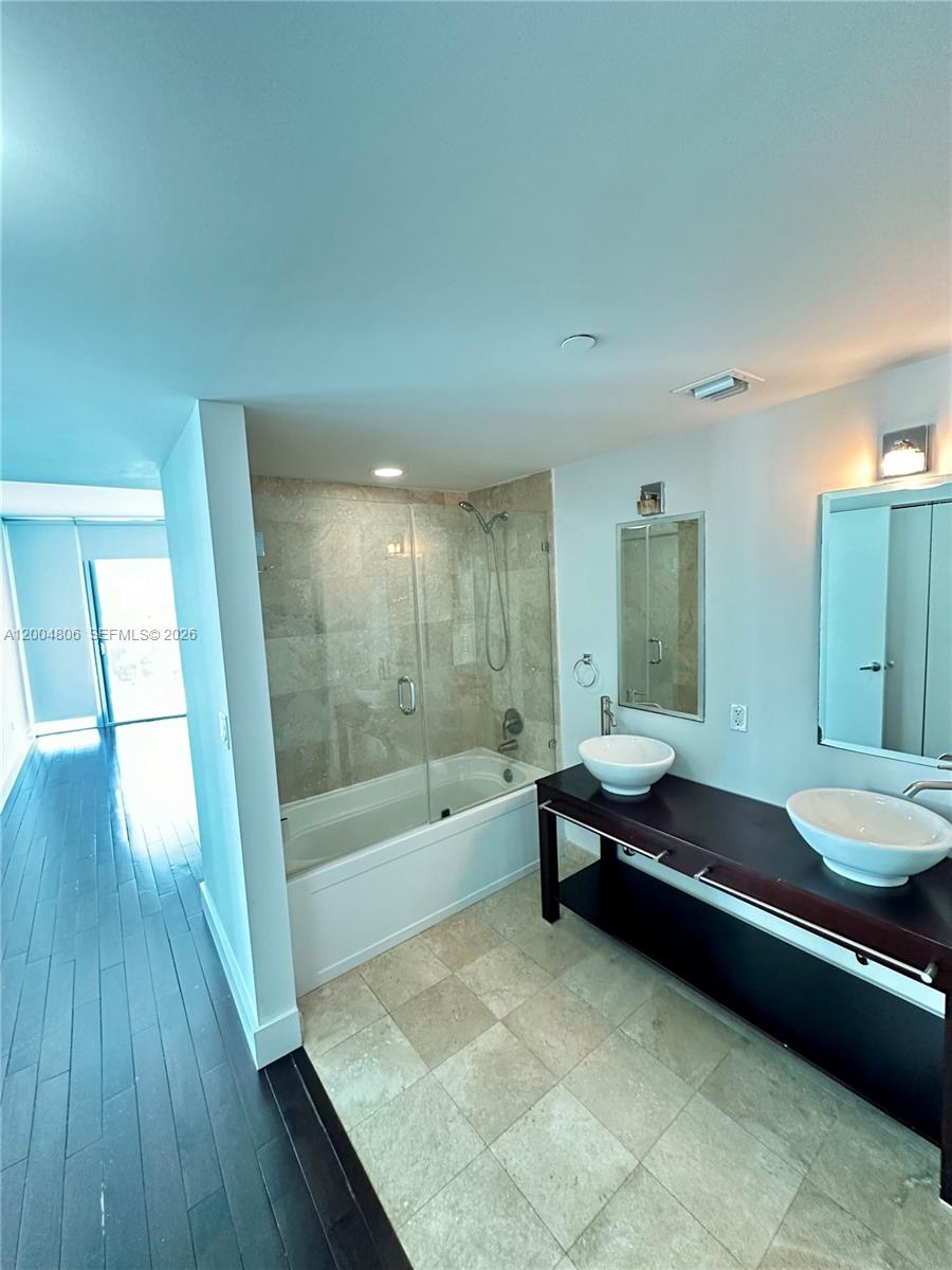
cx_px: 476
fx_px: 513
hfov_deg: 85.7
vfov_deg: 102.1
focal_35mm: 14
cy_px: 635
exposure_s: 1/60
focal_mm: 2.22
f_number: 2.2
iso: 640
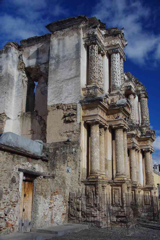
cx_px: 80
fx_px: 287
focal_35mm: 43
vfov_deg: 45.4
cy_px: 120
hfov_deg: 31.2
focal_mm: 29.4
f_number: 11
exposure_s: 1/100
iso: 200
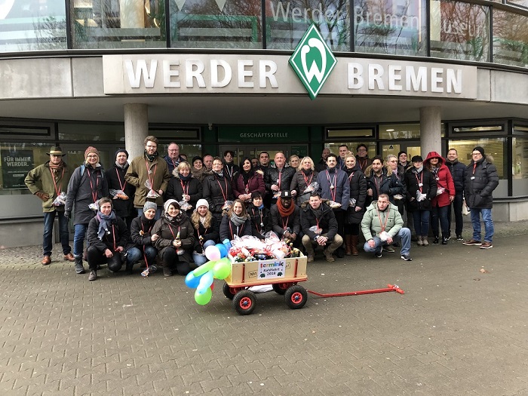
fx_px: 427
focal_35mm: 28
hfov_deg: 63.4
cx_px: 264
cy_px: 198
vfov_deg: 49.7
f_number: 1.8
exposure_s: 1/25
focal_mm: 3.99
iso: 40
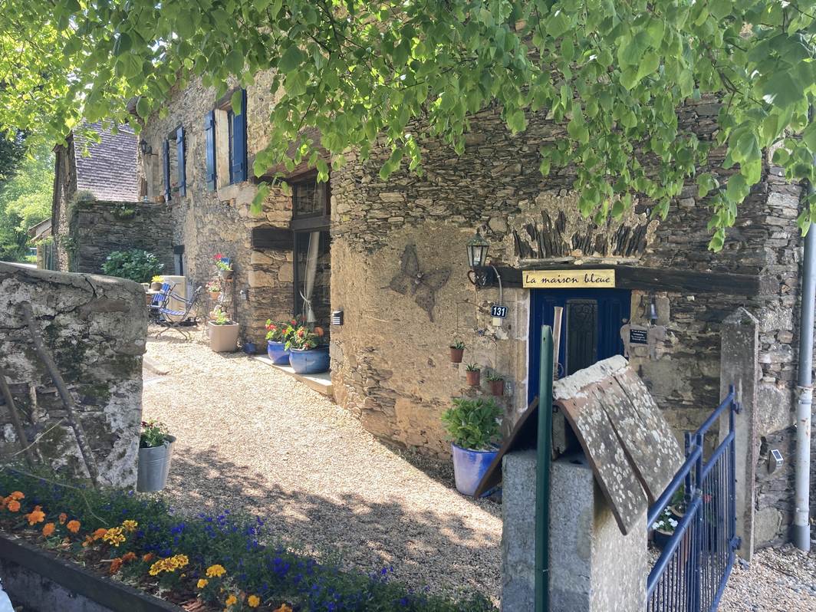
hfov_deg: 63.4
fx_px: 660
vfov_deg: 49.7
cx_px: 408
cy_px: 306
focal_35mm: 28
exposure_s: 1/122
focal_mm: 3.99
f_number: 1.8
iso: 20
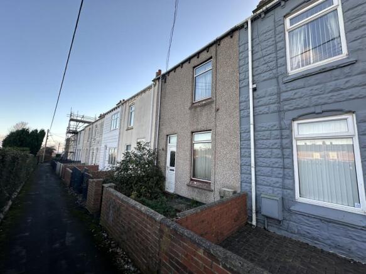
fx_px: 148
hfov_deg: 102.1
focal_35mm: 14
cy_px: 137
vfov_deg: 85.7
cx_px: 183
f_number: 2.2
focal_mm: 2.22
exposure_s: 1/157
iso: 40
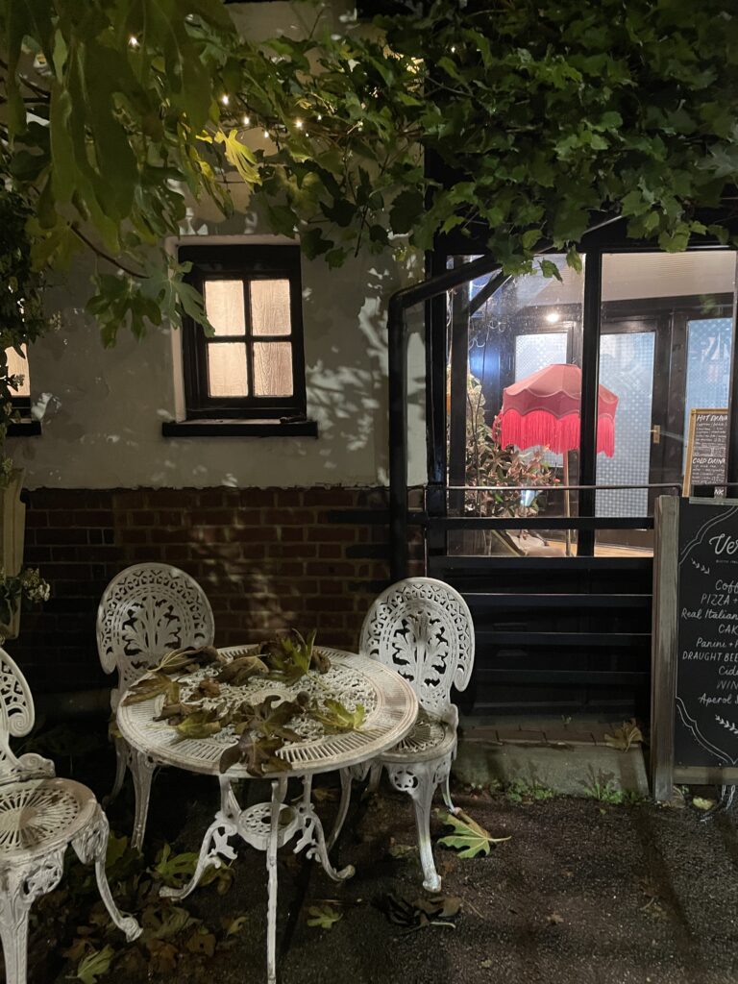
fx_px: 739
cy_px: 492
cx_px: 369
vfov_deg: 67.3
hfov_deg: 53.1
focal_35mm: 26
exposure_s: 1/25
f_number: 1.6
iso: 640
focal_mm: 4.2
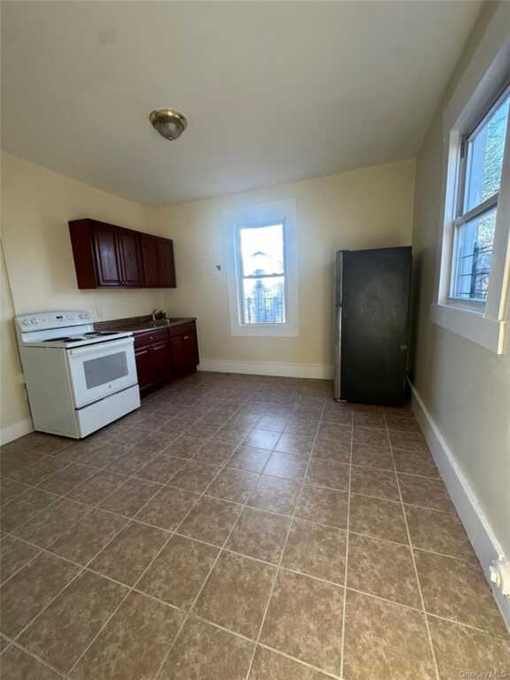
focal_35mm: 14
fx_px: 275
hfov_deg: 85.7
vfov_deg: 102.1
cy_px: 340
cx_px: 255
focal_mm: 2.22
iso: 80
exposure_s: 1/120
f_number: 2.2
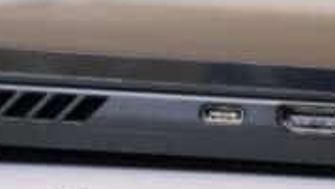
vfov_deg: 6.4
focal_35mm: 189
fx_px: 1680
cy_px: 159
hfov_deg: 11.3
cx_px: 292
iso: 1600
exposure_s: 1/30
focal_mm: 55
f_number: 8
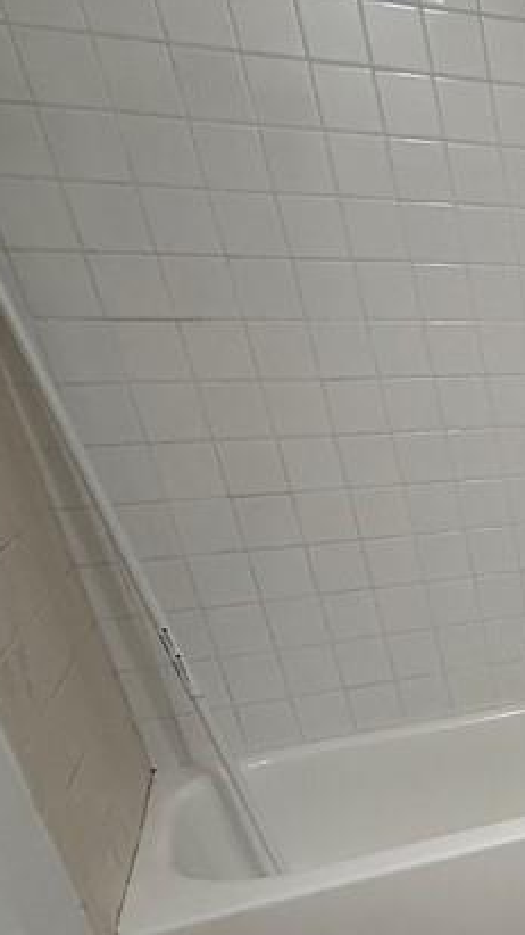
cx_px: 884
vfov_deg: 48.8
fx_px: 941
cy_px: 789
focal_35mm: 38
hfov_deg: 22.3
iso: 250
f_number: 2.2
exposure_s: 1/120
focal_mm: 2.22
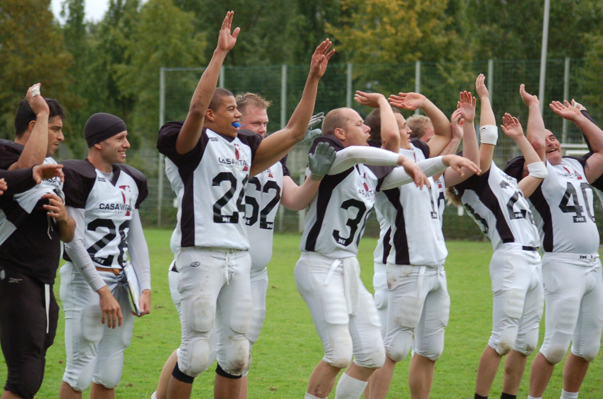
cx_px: 302
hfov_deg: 14.4
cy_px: 200
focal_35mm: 142
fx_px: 2382
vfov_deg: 9.6
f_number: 4.2
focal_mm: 95
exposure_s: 1/500
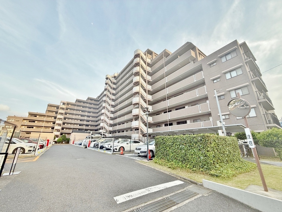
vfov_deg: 85.7
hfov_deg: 102.0
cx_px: 141
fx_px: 114
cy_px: 106
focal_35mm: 14
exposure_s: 1/240
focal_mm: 2.22
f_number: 2.2
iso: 50
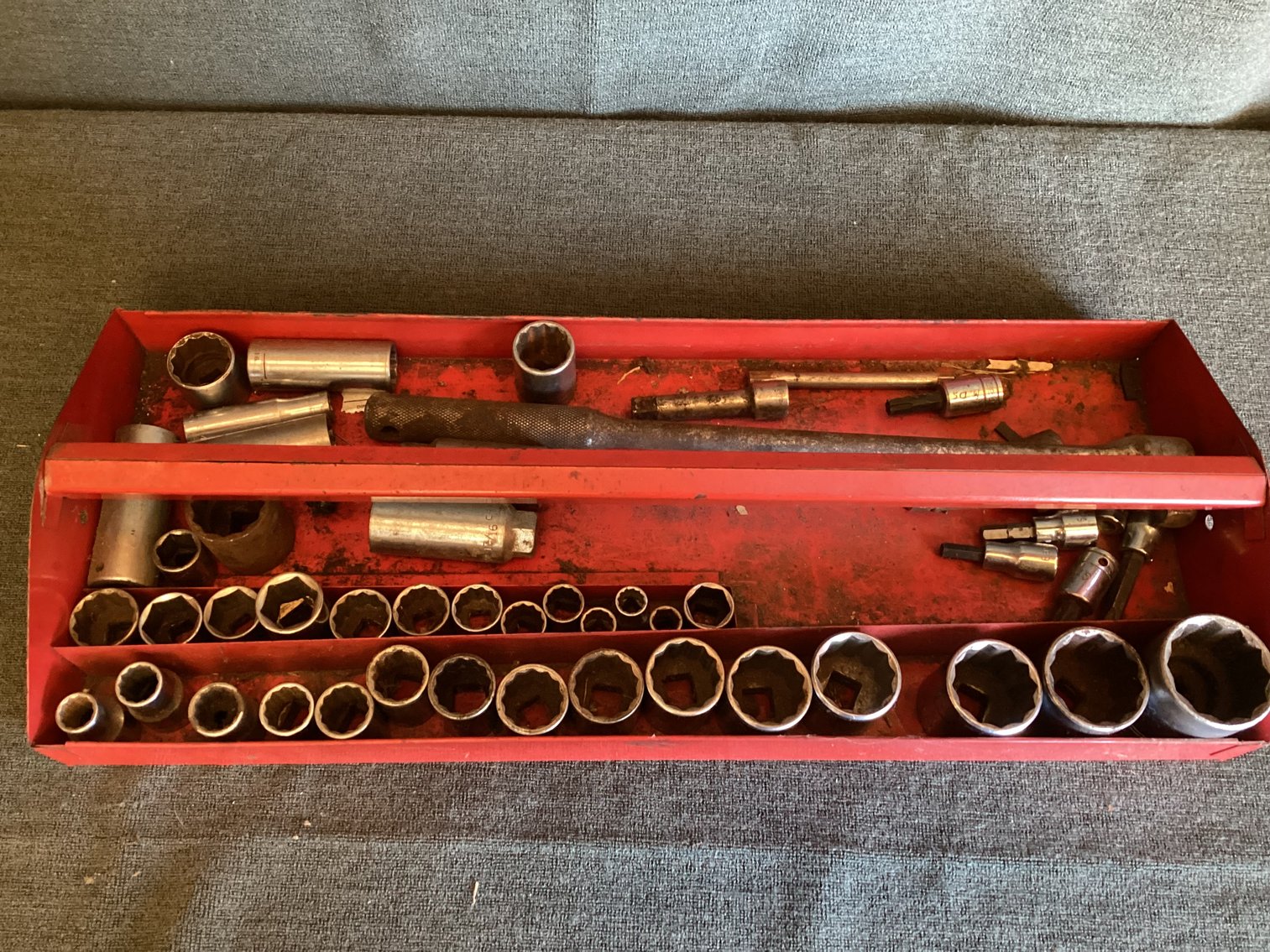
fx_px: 1137
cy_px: 476
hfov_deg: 58.3
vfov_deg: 45.4
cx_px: 635
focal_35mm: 31
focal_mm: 3.3
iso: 320
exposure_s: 1/40
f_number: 2.4
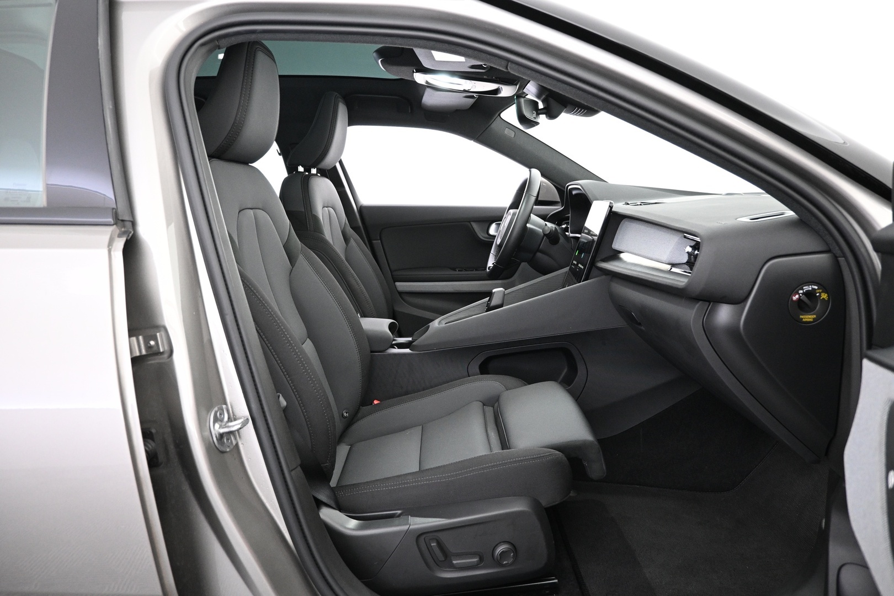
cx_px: 447
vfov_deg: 53.1
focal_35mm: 24
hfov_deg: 73.7
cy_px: 298
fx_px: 596
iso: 1600
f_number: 3.5
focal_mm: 16
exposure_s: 1/15
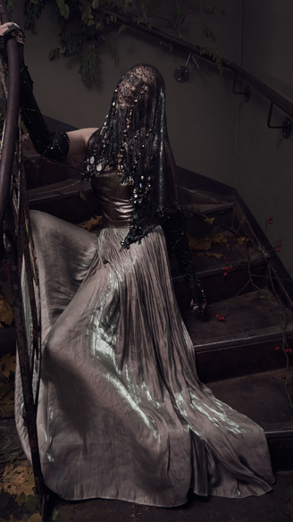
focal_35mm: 28
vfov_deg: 67.9
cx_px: 133
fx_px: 387
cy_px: 255
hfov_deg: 41.4
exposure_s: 1/200
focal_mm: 26
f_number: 8
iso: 400
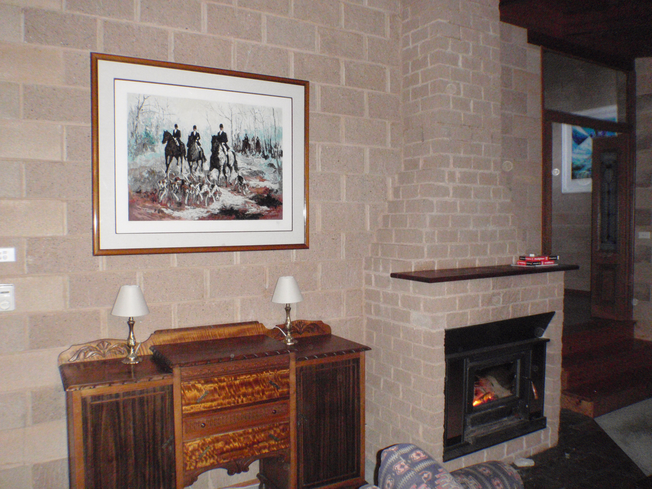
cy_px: 244
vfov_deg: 49.7
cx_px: 326
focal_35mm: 28
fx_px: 527
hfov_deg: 63.4
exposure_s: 1/30
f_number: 3.5
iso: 800
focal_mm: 5
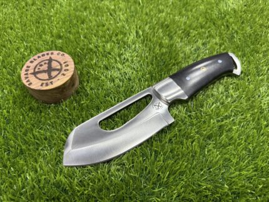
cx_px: 134
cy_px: 101
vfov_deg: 56.9
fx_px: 187
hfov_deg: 71.6
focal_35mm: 24
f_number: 1.78
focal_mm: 6.76
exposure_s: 1/50
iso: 400
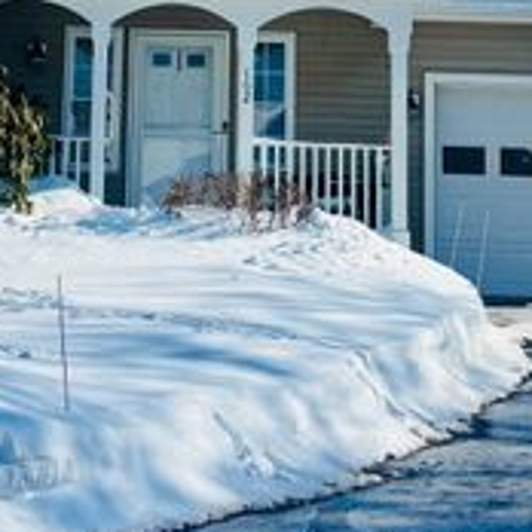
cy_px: -24
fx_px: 1148
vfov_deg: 24.6
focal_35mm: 66
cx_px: 58
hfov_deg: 25.3
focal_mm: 5.96
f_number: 1.6
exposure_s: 1/5952
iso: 50
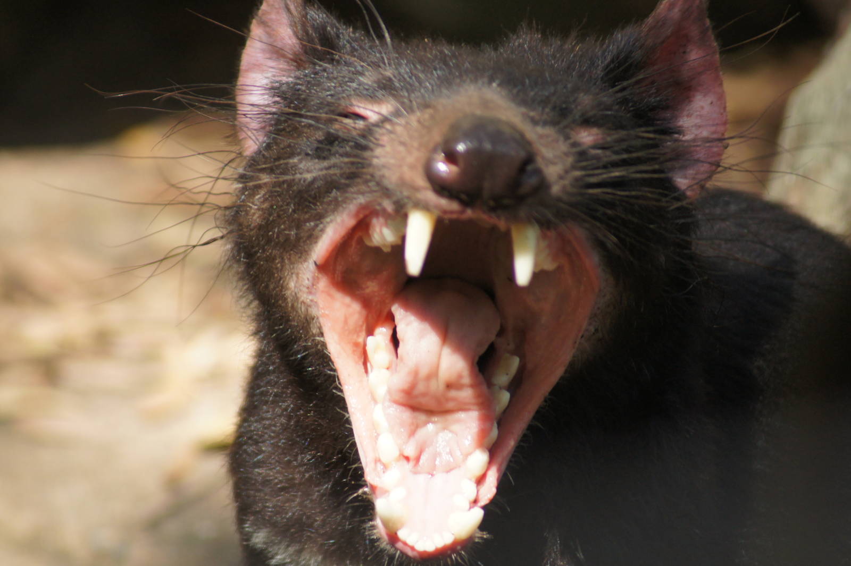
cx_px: 426
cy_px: 283
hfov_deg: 4.6
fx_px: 10632
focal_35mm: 450
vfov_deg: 3.1
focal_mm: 300
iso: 400
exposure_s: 1/250
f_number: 5.6
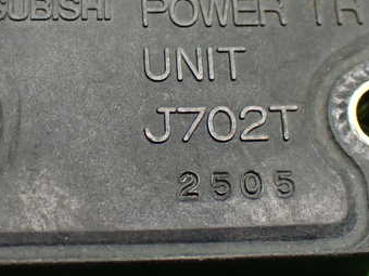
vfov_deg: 17.7
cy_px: 89
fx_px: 885
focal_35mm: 83
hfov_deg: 23.5
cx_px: 153
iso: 800
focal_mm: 8.4
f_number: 3.1
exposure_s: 1/60
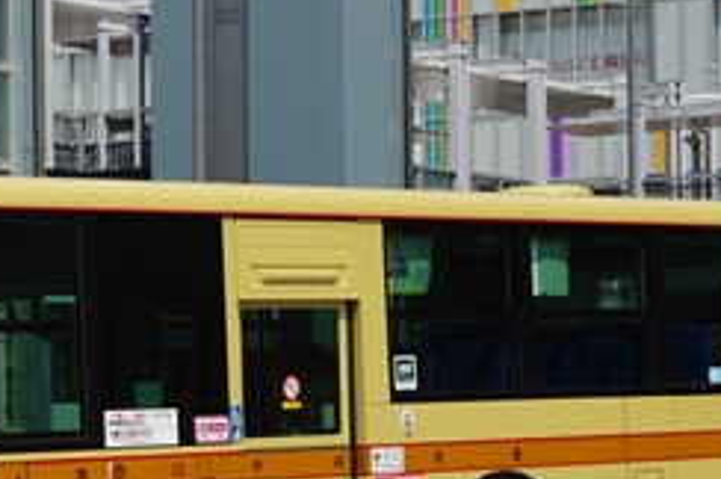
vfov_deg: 7.8
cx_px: -44
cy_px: 334
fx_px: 3520
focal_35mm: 176
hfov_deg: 11.5
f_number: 8
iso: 200
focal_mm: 45
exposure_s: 1/800
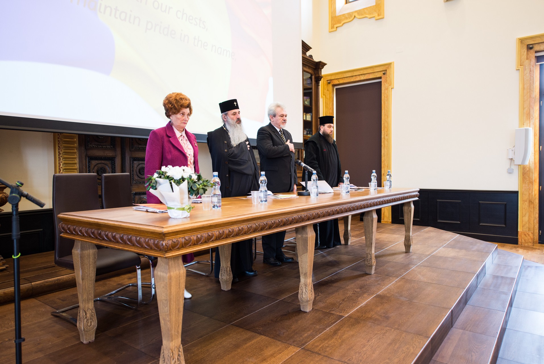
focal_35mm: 24
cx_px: 272
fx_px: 363
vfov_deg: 53.2
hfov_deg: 73.7
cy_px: 182
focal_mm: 24
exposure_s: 1/50
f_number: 3.5
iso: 800
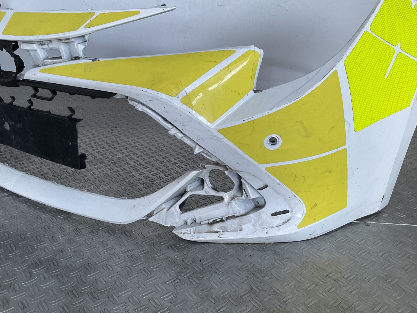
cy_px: 126
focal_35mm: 38
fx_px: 458
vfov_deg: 37.6
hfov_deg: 48.9
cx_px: 186
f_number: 1.8
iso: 50
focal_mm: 3
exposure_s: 1/100
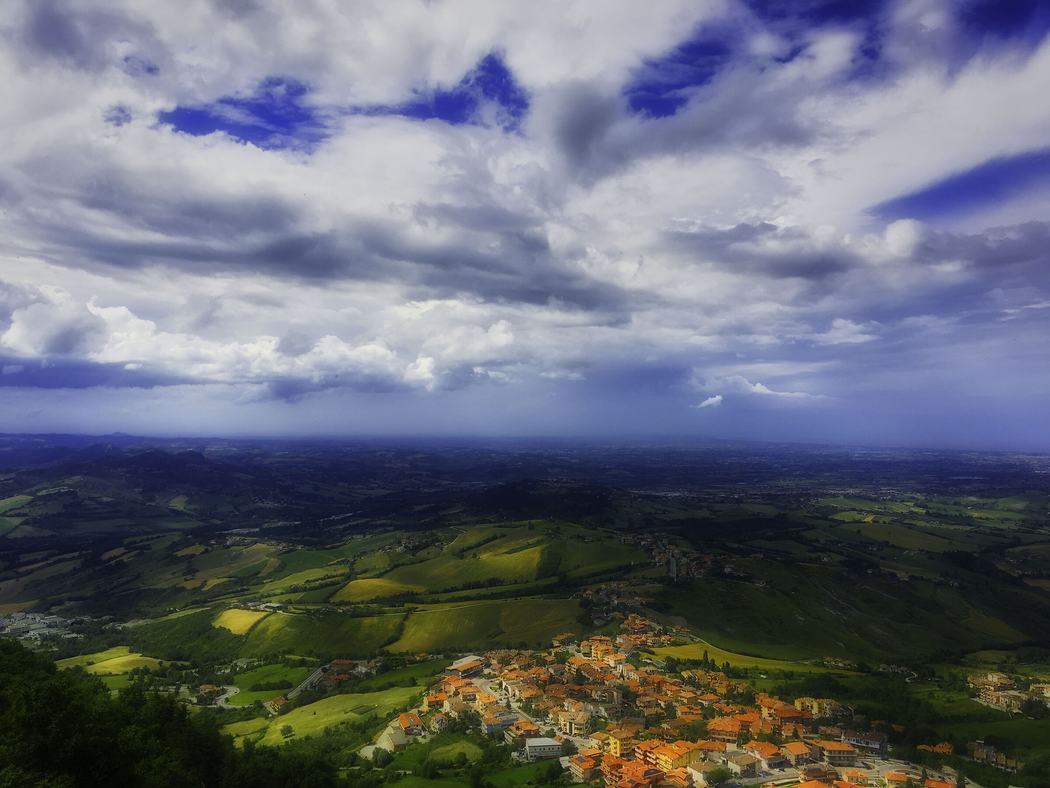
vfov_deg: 48.2
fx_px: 880
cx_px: 525
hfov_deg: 61.7
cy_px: 394
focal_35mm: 29
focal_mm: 4.15
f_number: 2.2
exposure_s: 1/3077
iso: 25
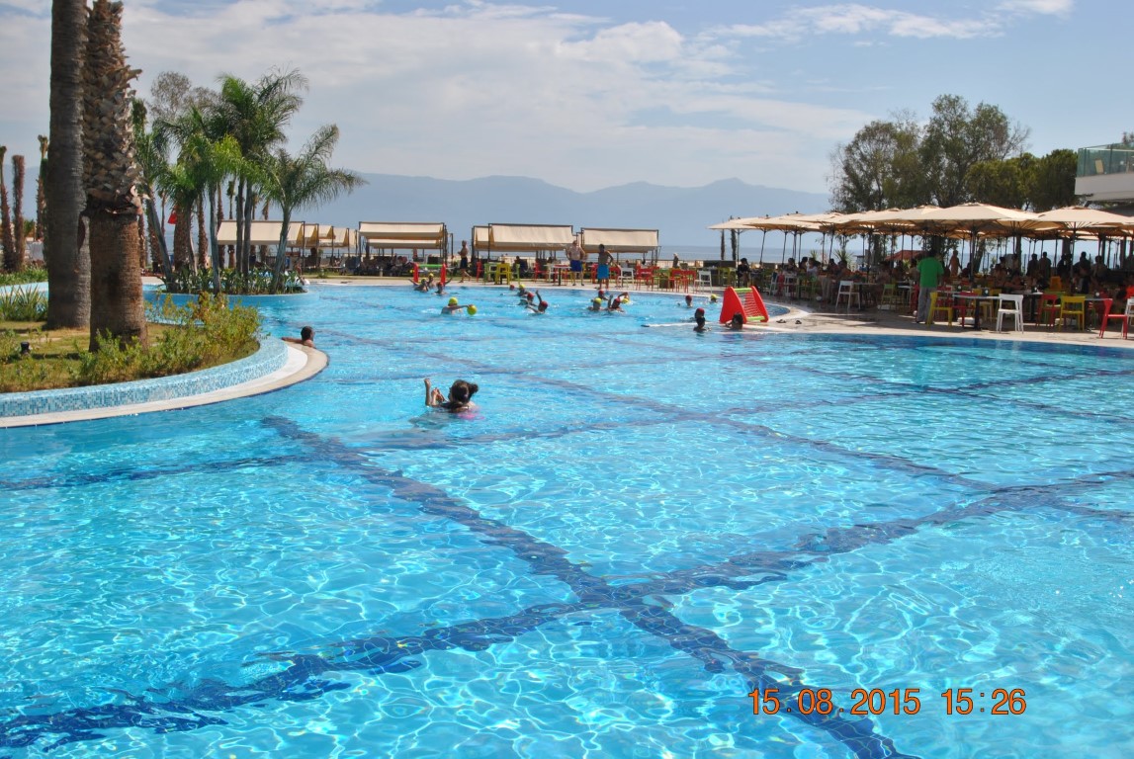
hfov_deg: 53.1
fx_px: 1135
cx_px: 567
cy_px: 380
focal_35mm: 36
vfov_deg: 37.0
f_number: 9
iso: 100
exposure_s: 1/320
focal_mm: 24
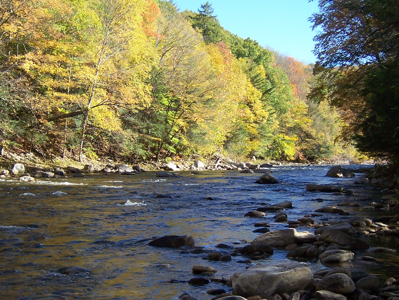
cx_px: 182
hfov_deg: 37.5
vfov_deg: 28.5
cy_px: 166
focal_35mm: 51
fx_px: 588
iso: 80
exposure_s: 1/400
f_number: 2.8
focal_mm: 6.2
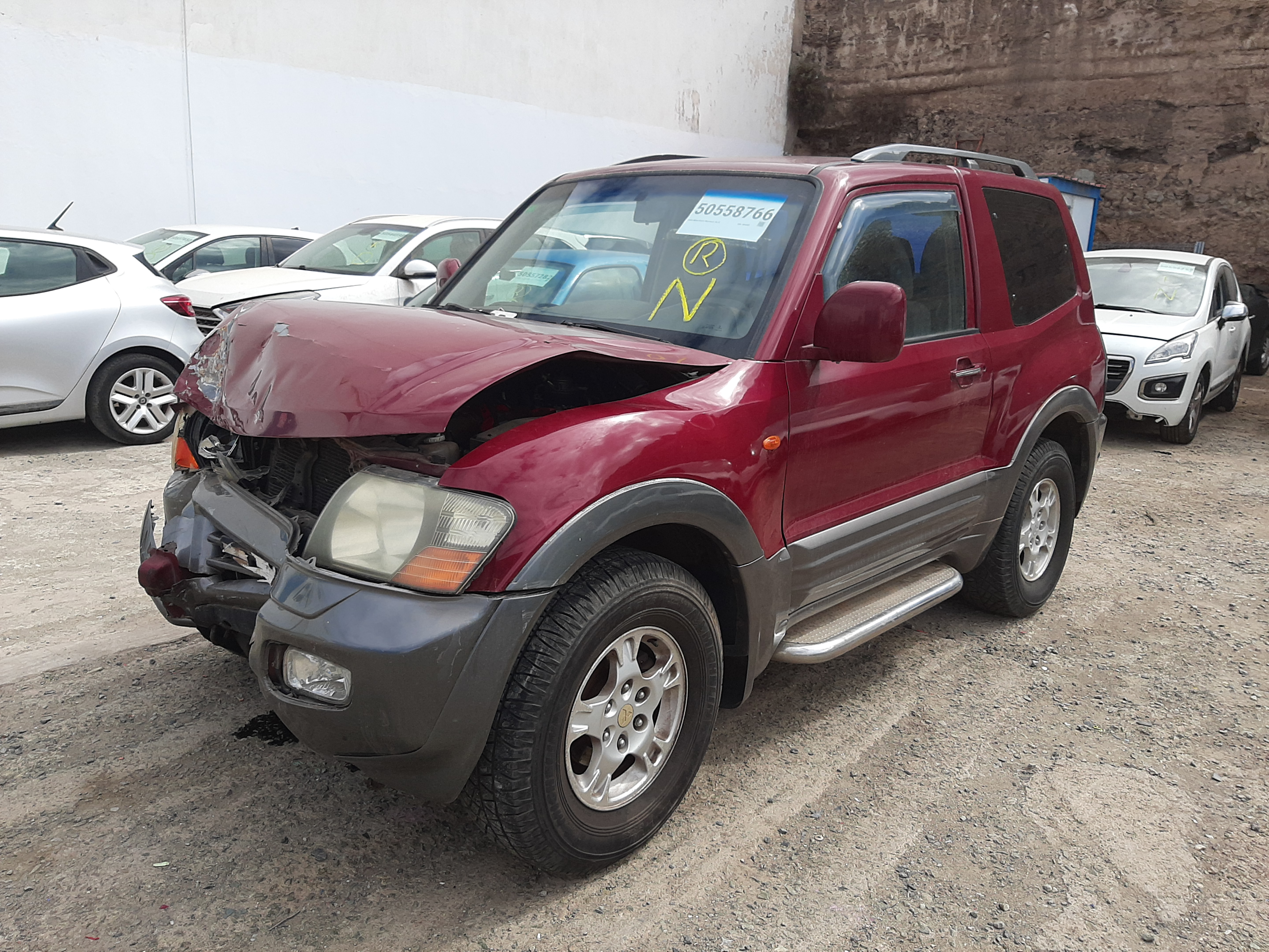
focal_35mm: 26
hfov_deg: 67.3
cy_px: 476
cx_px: 634
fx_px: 953
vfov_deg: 53.1
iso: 100
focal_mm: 3.92
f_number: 1.7
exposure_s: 1/1869
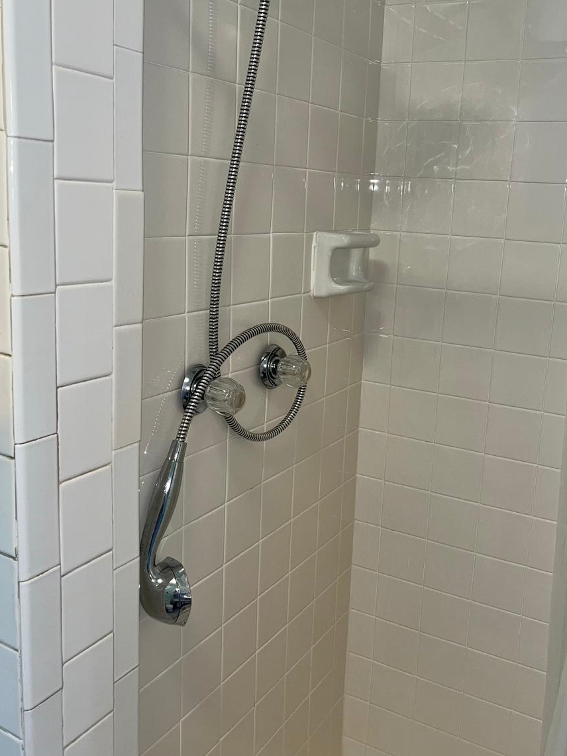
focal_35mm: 35
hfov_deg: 40.6
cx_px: 332
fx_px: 764
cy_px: 351
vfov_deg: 52.6
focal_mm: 5.1
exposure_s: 1/36
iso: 40
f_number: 1.6
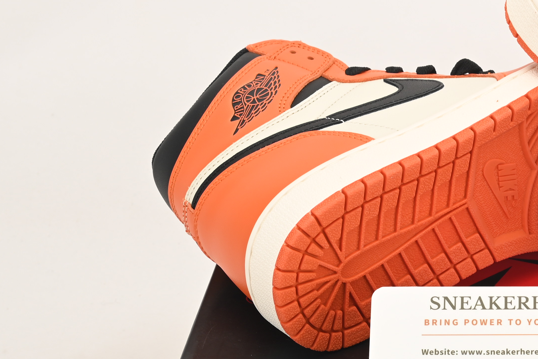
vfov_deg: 12.0
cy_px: 219
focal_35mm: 114
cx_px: 566
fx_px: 1704
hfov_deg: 17.4
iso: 100
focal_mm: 41
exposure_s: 1/200
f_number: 11
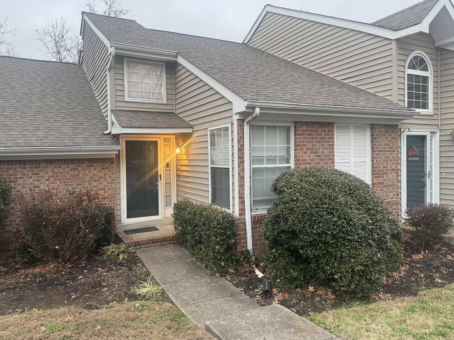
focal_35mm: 26
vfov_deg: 53.0
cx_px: 226
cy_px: 162
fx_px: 341
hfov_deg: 67.3
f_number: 1.78
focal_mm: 6.76
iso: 400
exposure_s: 1/60
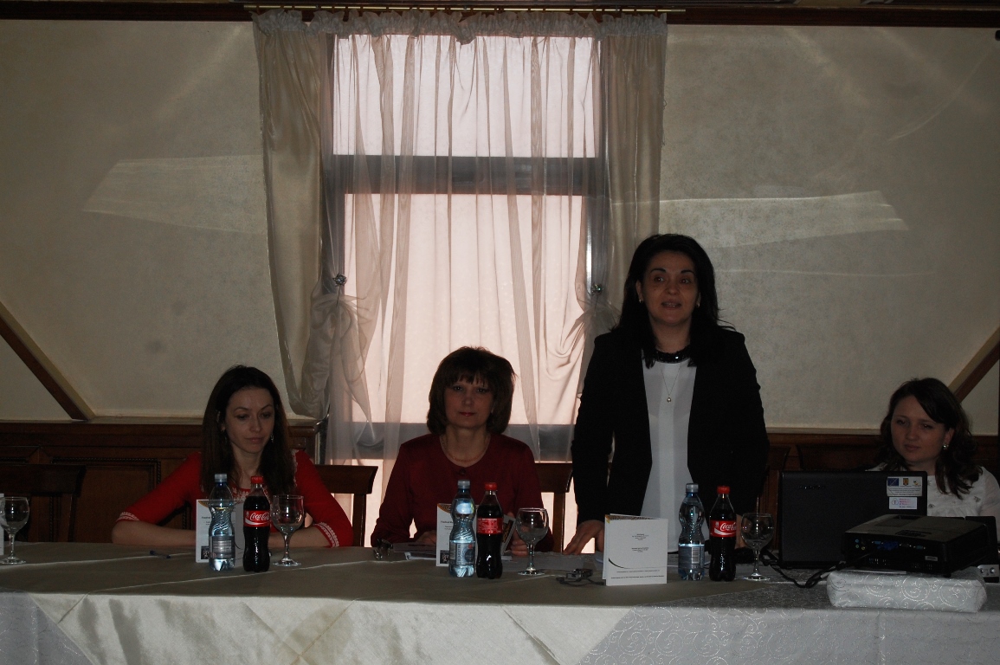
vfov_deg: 16.5
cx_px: 500
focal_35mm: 82
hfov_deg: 24.6
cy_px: 332
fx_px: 2290
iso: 400
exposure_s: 1/500
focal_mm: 55
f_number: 5.6
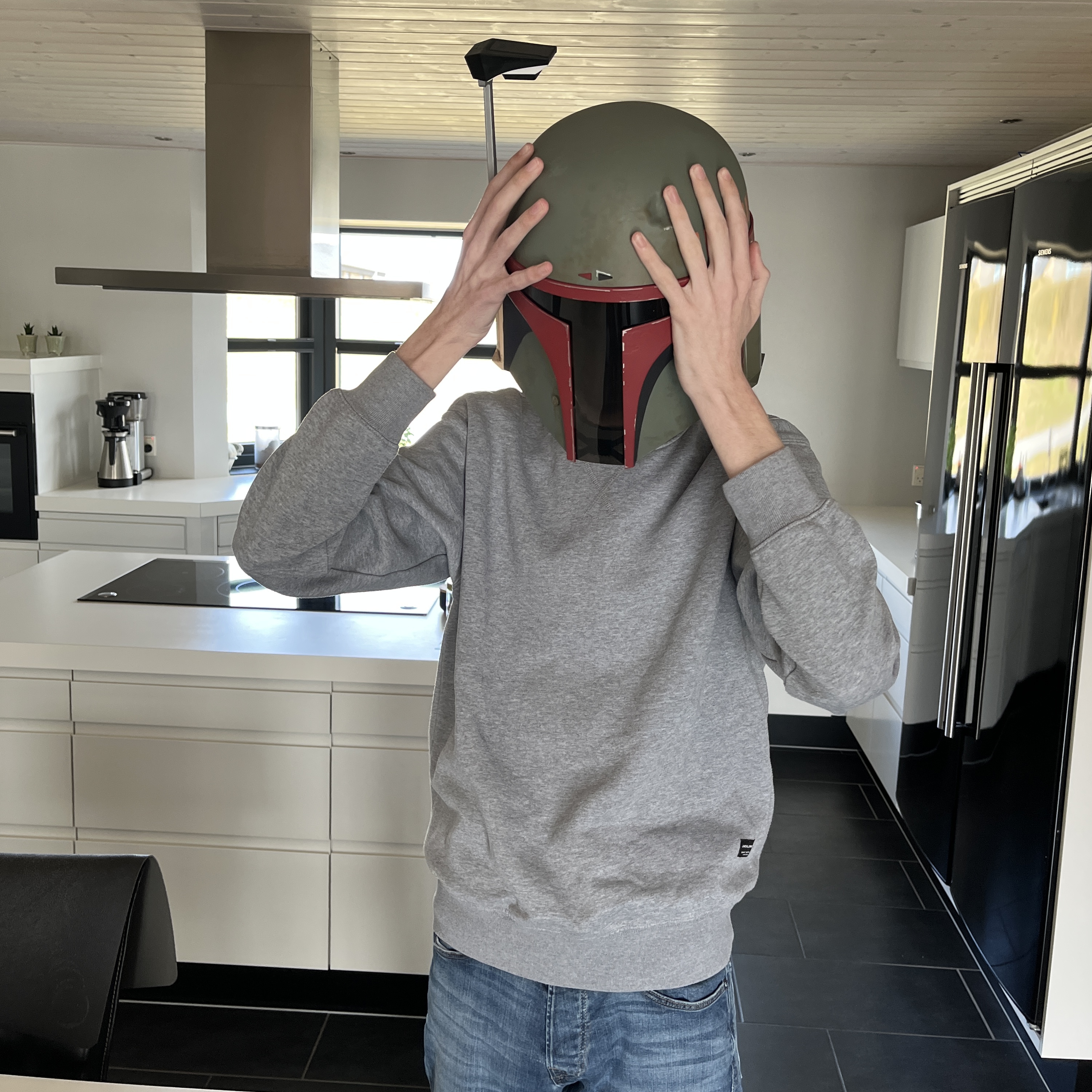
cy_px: 492
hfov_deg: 52.5
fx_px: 1106
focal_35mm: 31
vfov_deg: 52.4
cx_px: 551
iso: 100
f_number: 1.6
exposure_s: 1/122
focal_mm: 5.1
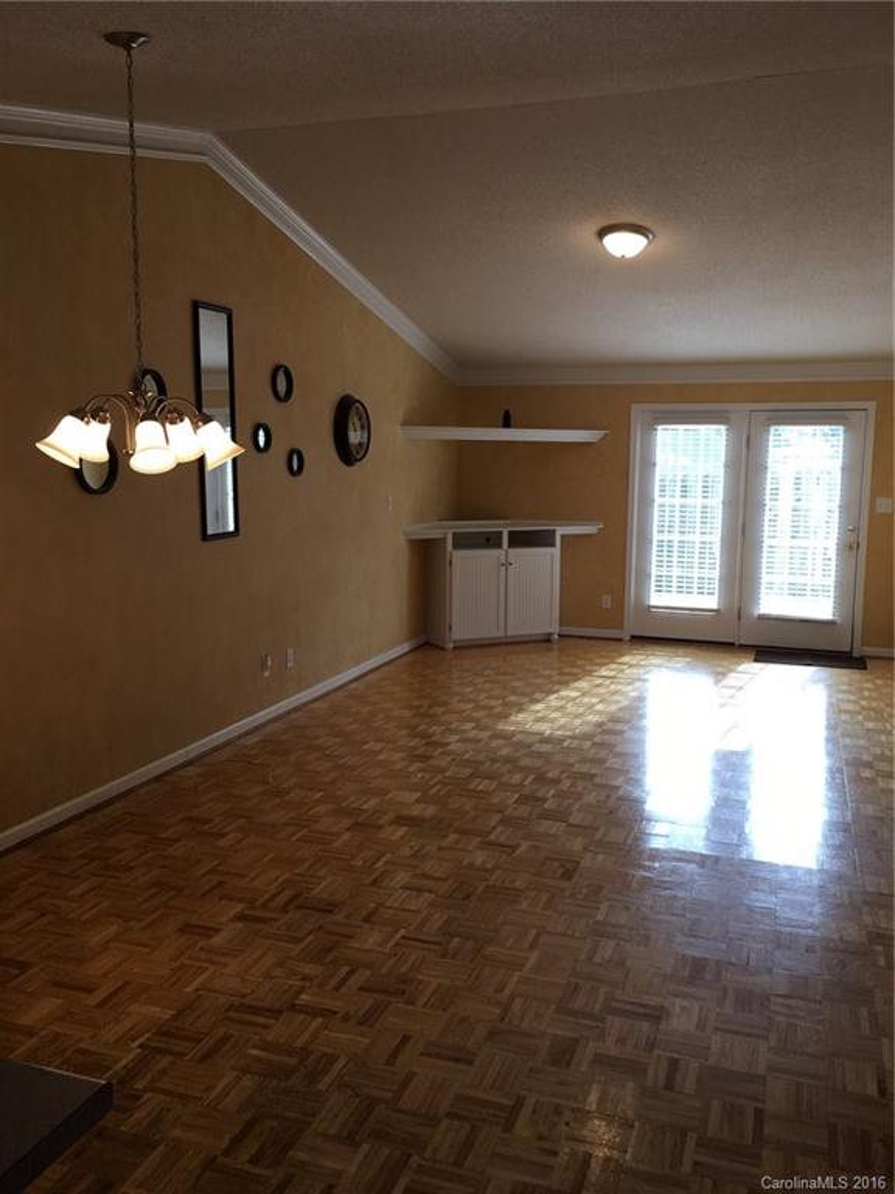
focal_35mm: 29
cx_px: 448
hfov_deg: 48.2
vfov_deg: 61.7
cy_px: 597
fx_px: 1000
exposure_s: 1/40
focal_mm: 4.15
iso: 25
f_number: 2.2
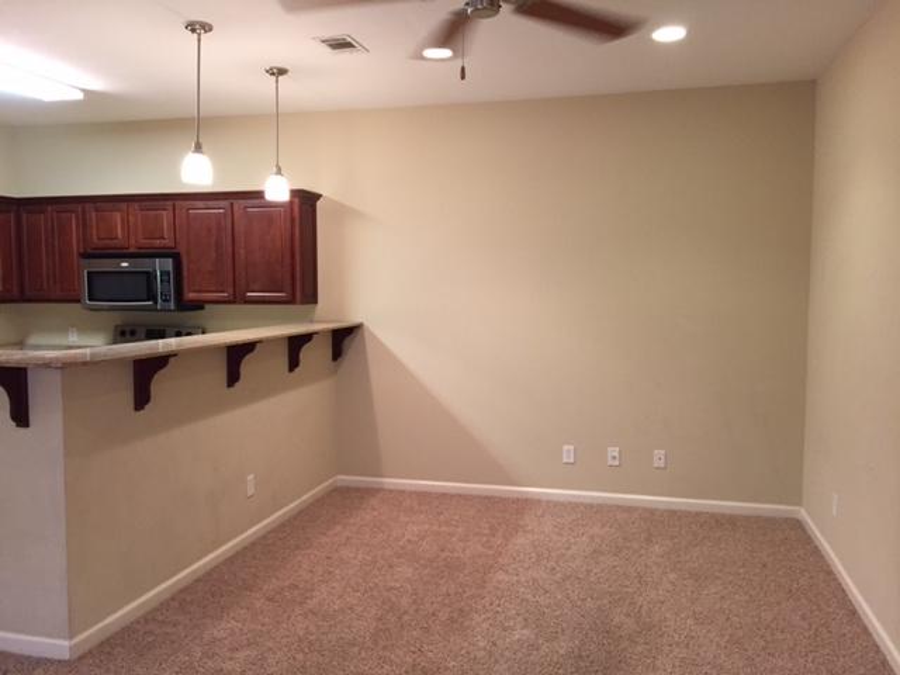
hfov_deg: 61.7
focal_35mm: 29
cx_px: 450
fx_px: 754
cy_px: 338
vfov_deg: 48.2
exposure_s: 1/30
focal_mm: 4.15
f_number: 2.2
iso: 125
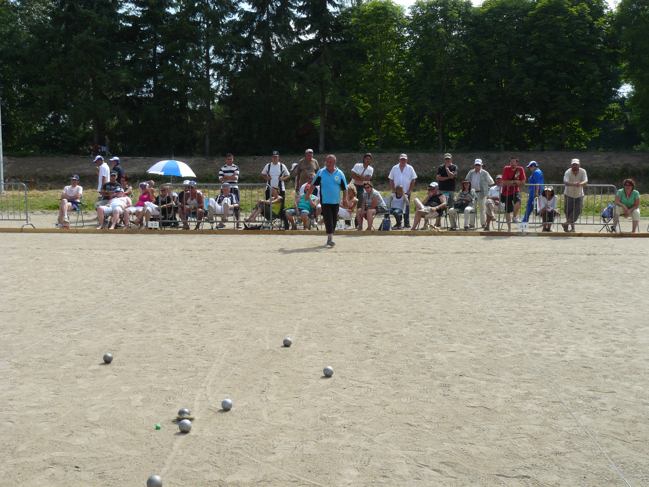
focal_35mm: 43
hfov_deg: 43.9
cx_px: 324
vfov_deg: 33.6
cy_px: 244
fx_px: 806
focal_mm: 7.1
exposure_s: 1/320
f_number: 5.6
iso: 100
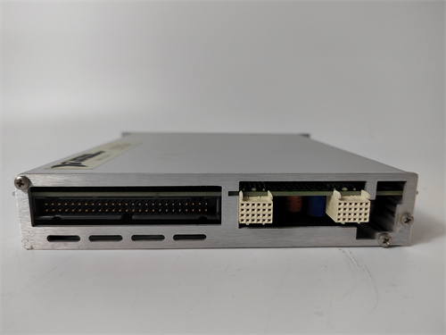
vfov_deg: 58.9
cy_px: 168
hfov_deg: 73.9
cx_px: 223
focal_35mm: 23
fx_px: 296
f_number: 1.9
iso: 278
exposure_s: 1/100
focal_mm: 5.52
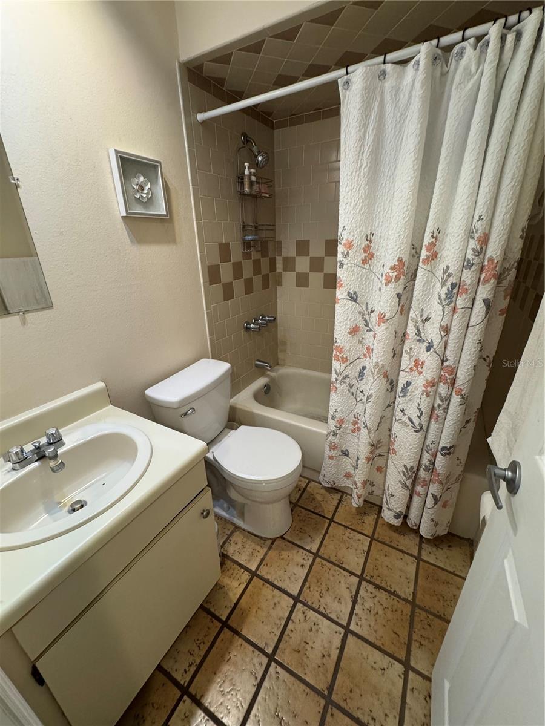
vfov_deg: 102.1
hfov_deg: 85.7
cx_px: 272
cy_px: 363
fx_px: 294
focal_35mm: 14
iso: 320
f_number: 2.2
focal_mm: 2.22
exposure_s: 1/60
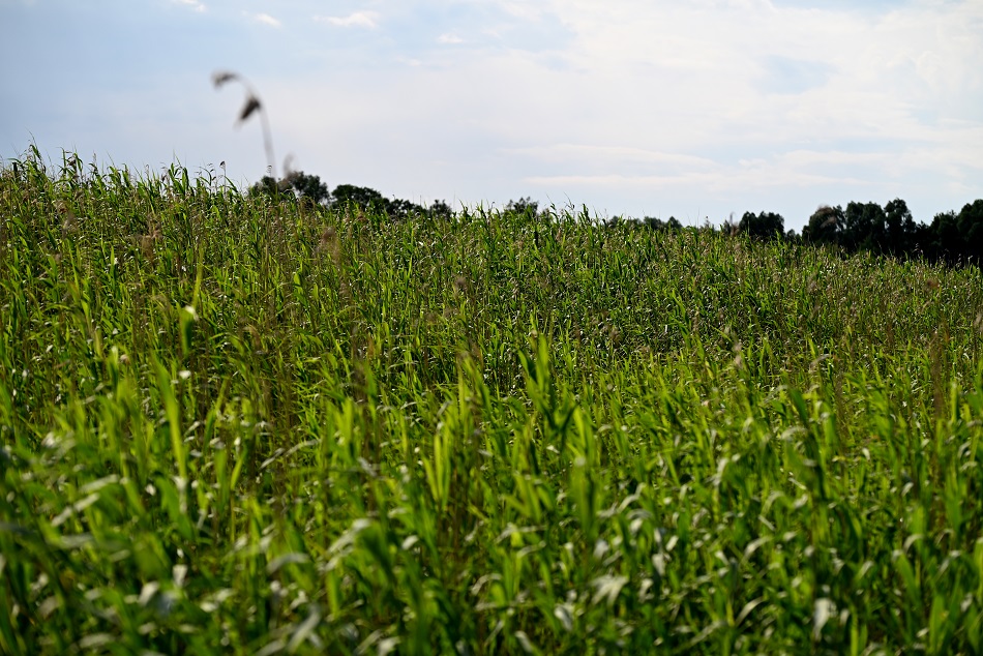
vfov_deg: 11.2
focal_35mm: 122
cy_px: 328
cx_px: 492
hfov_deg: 16.8
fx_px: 3332
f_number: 6.3
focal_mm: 122
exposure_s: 1/640
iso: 100
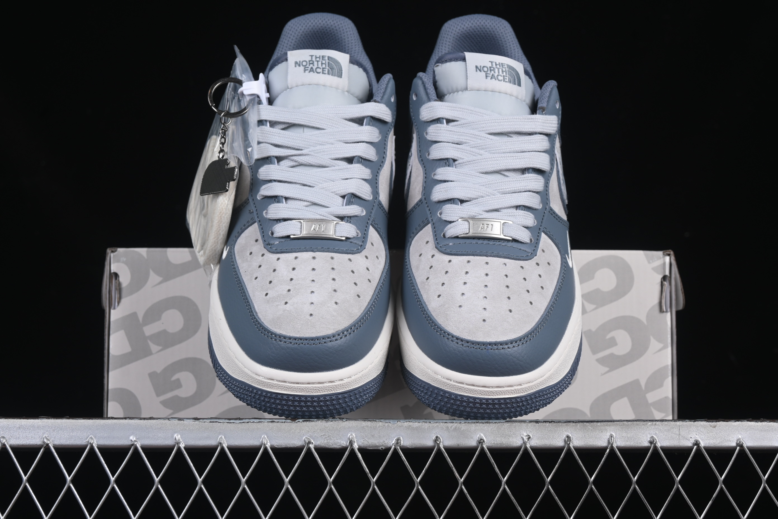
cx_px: 389
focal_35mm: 75
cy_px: 260
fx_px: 1621
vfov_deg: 18.2
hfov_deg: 27.0
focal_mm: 50
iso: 160
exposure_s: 1/80
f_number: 8
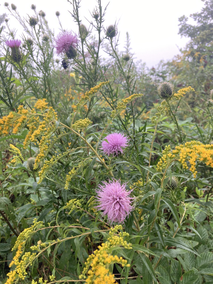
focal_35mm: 28
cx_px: 106
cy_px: 142
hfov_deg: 49.7
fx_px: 230
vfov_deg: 63.4
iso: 40
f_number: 1.8
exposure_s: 1/121
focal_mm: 4
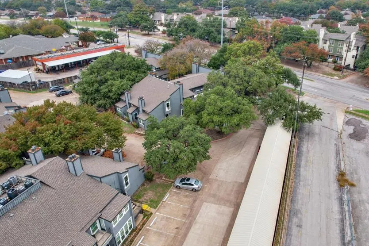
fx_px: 277
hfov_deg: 67.0
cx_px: 211
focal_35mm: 27
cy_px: 134
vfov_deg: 47.9
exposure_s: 1/500
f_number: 2.8
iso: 130
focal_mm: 8.38
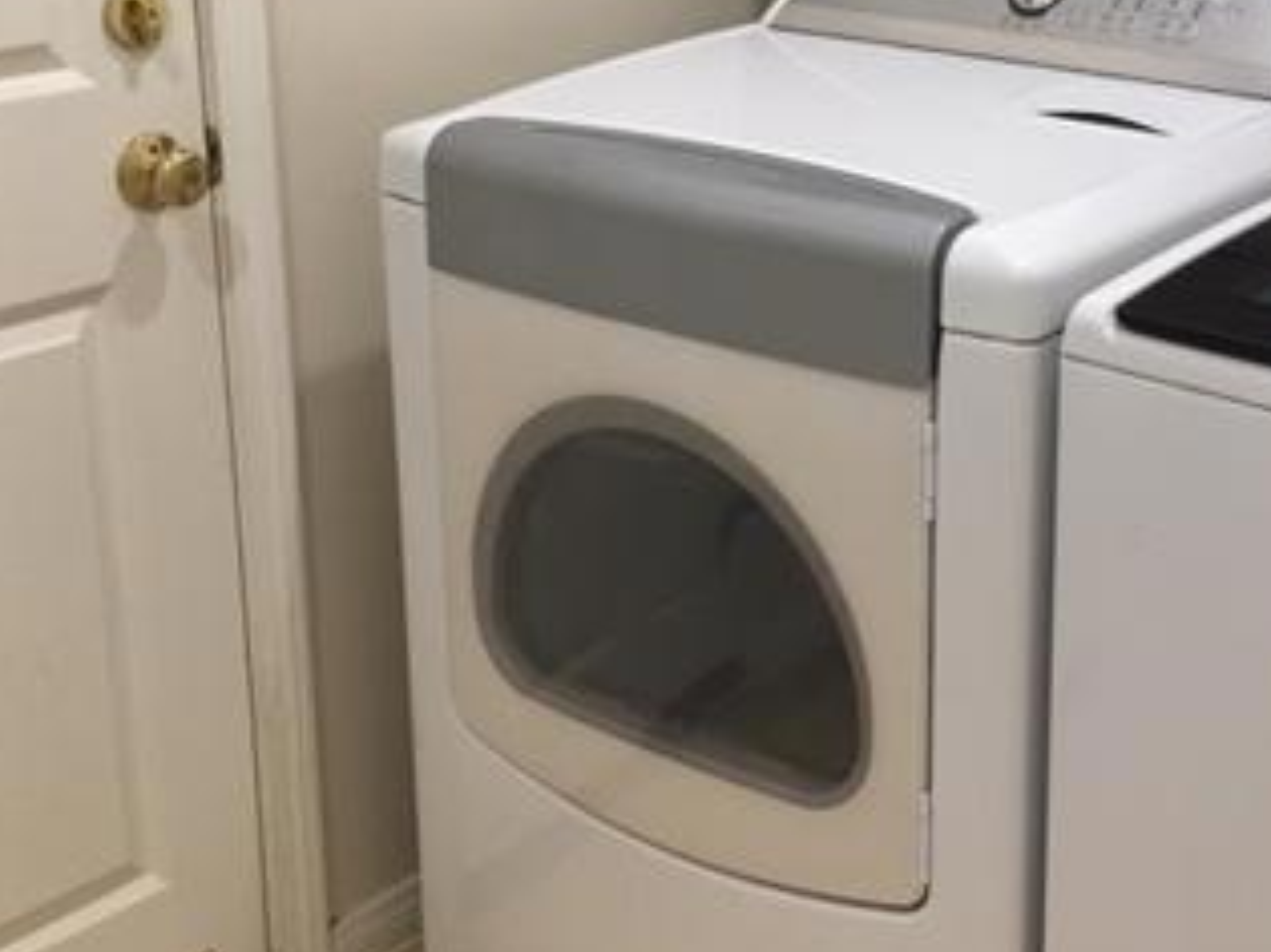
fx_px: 2165
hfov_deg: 32.4
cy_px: 266
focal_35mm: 59
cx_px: 876
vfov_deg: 24.6
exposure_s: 1/30
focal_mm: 4.15
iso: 125
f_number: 2.2
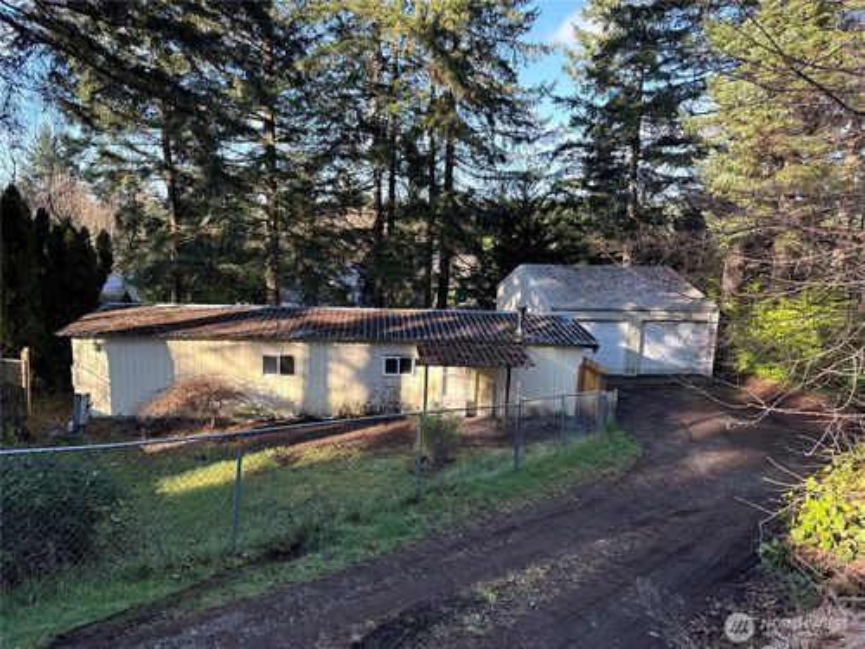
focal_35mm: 24
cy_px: 324
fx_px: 600
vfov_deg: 56.8
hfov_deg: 71.6
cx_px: 432
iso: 100
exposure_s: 1/412
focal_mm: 6.76
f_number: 1.78
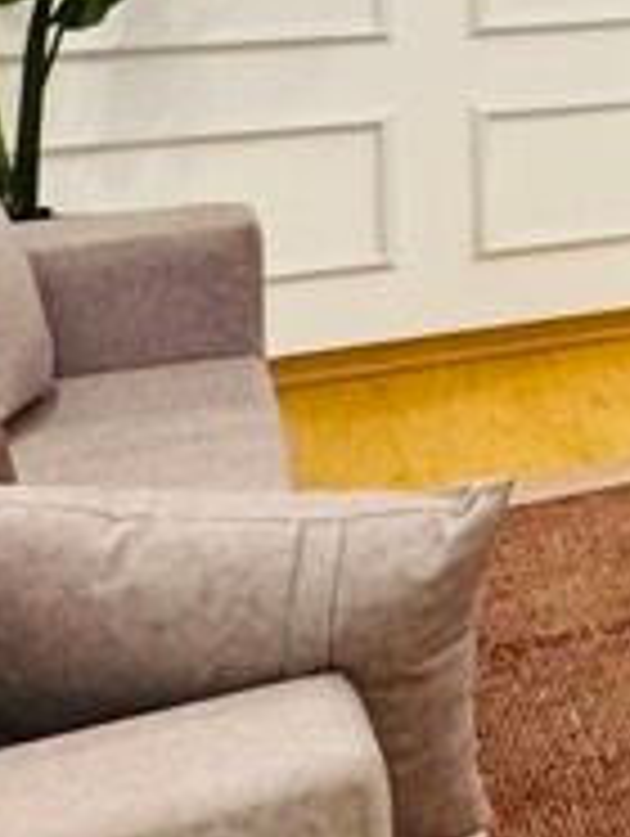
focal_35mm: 77
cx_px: 1359
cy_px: -130
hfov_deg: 14.7
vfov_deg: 23.4
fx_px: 1864
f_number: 2.2
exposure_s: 1/100
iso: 320
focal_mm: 2.22
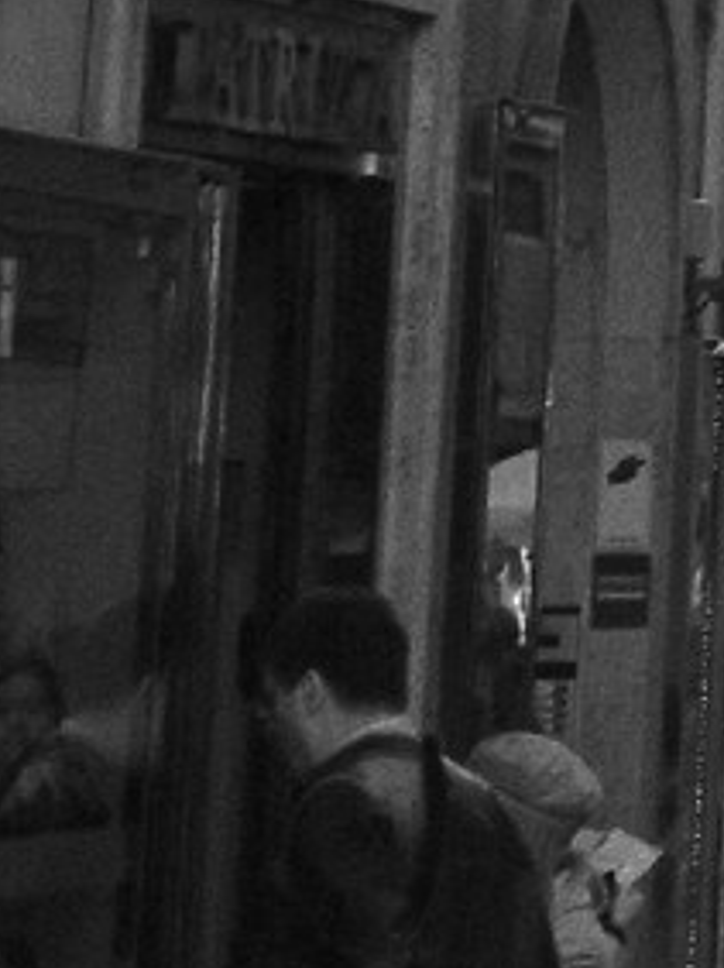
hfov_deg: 3.8
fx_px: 10278
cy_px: -1455
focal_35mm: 368
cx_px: 2682
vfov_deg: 5.2
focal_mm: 30
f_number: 6.3
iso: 200
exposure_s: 1/500
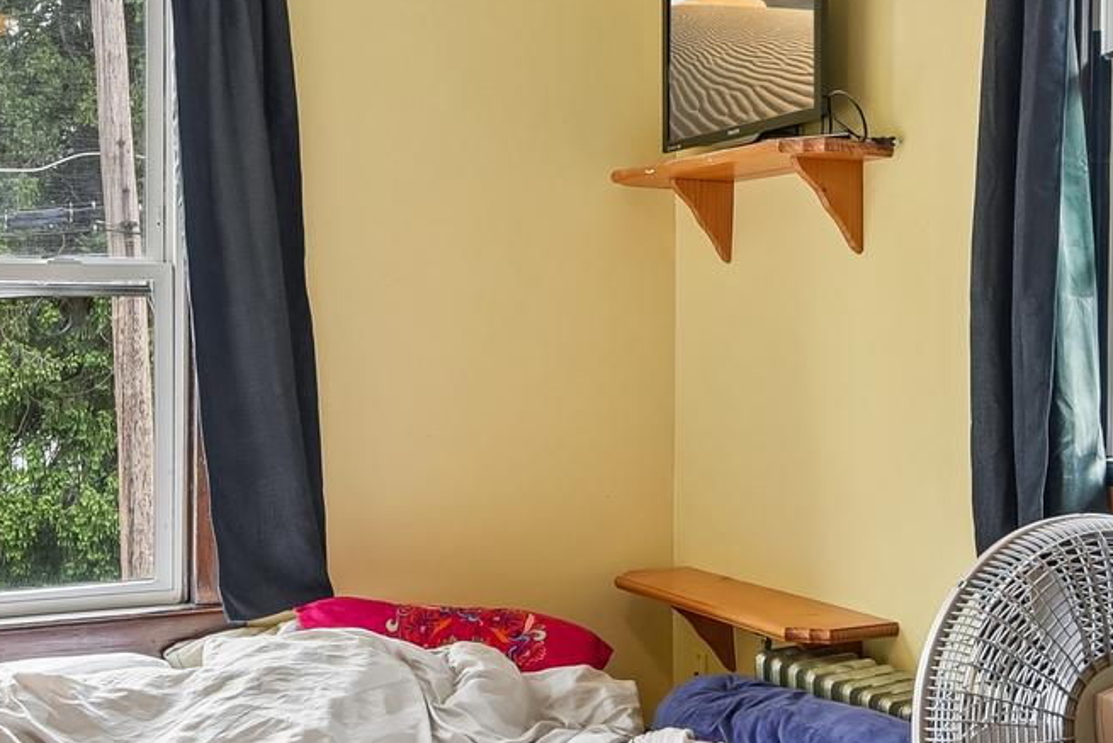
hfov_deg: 39.1
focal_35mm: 50
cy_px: 332
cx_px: 739
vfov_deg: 27.0
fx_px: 1546
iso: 400
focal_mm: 16
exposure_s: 1/25
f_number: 8
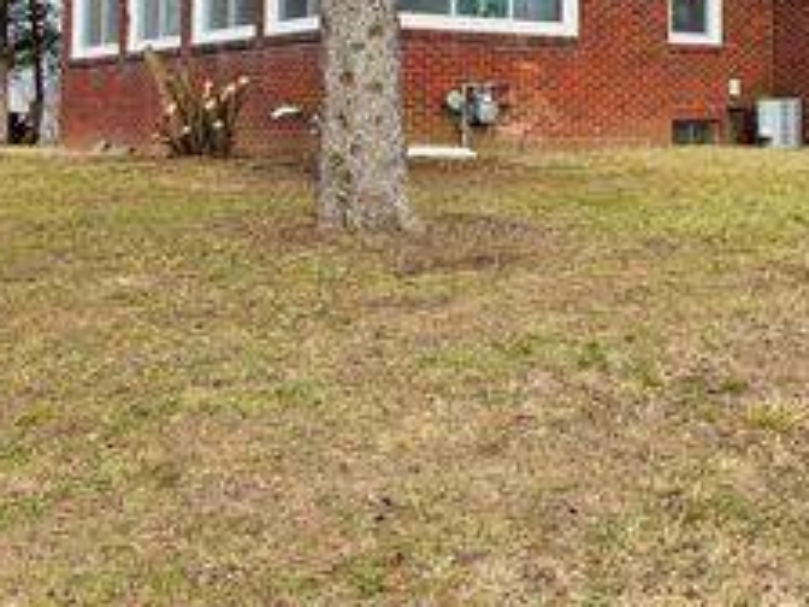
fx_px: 1356
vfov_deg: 24.2
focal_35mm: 58
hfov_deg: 30.9
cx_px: 798
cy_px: 16
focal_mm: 5.96
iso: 50
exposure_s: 1/1458
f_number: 1.6
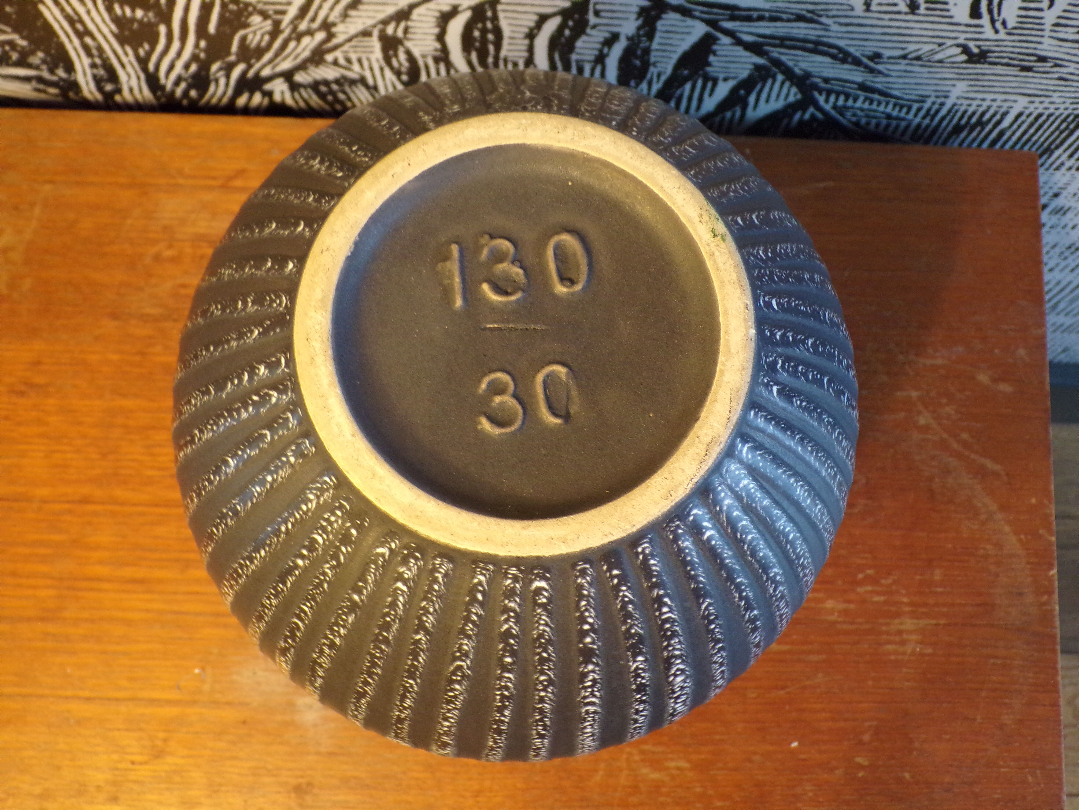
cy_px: 405
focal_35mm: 37
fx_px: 1153
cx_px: 540
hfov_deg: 50.1
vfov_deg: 38.7
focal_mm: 6.6
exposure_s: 1/17
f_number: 3.3
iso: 269
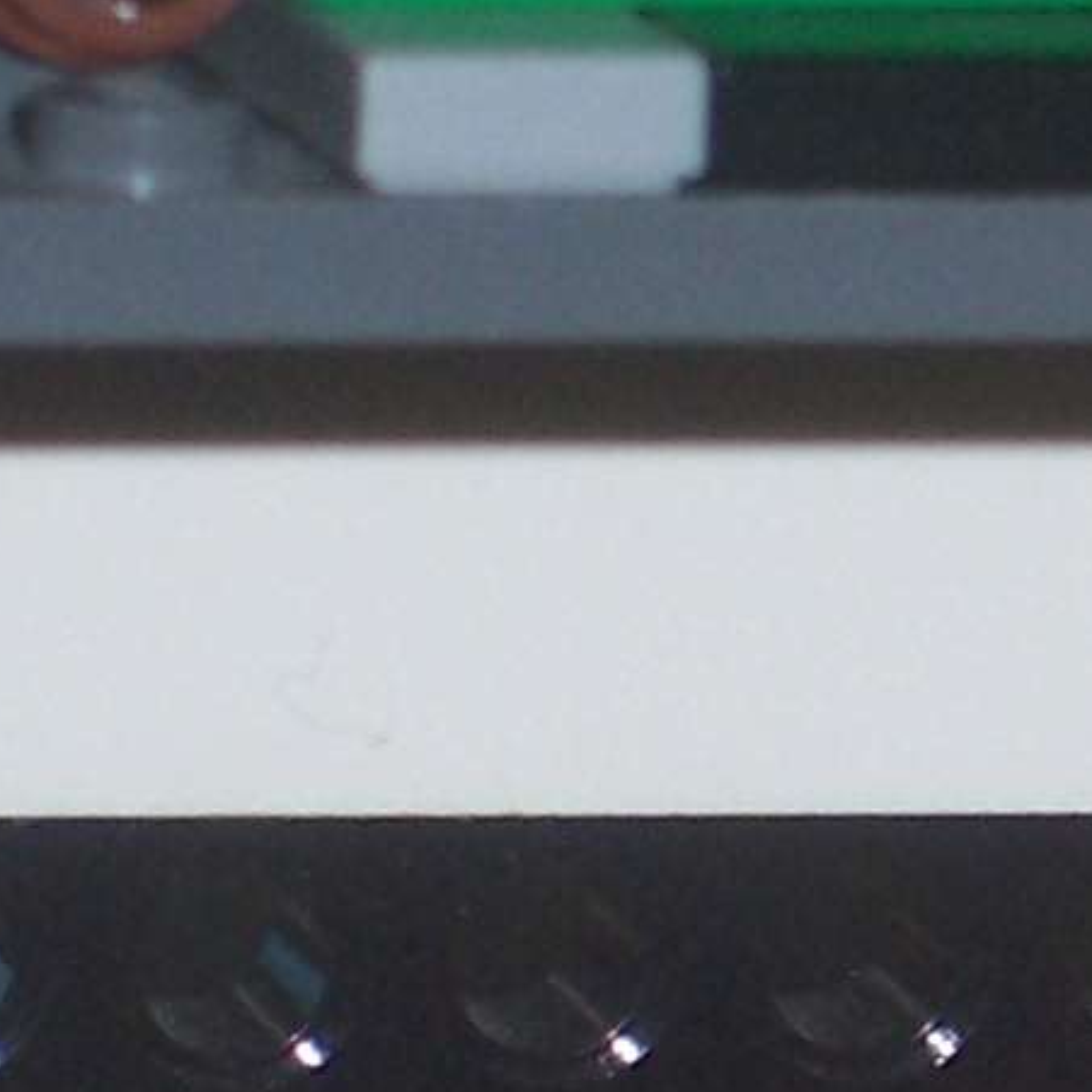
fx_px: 18273
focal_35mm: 512
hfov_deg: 3.4
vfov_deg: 3.4
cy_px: 1119
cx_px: 1278
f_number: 4.6
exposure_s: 1/90
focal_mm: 16.8
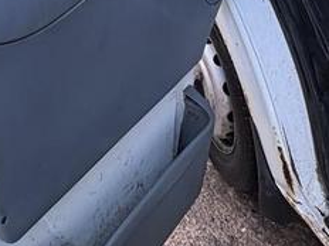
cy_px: -134
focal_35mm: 54
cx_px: 72
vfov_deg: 21.9
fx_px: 513
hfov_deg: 34.6
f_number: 2.2
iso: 64
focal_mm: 2.22
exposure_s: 1/99
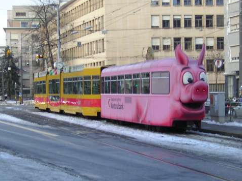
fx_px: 650
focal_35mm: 93
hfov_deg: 21.1
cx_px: 138
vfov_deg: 15.9
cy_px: 109
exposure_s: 1/92.3
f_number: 3.9
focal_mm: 10.8
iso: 100
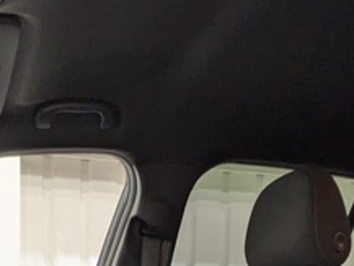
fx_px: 675
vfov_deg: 17.8
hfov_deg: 28.4
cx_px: 47
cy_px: 483
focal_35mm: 66
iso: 92
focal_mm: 1.83
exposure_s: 1/33.3
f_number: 2.2
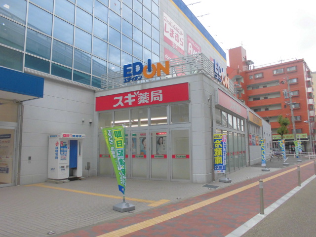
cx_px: 158
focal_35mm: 26
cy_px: 118
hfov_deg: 67.3
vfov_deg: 53.1
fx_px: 237
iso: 100
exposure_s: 1/200
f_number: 3.5
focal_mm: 4.6
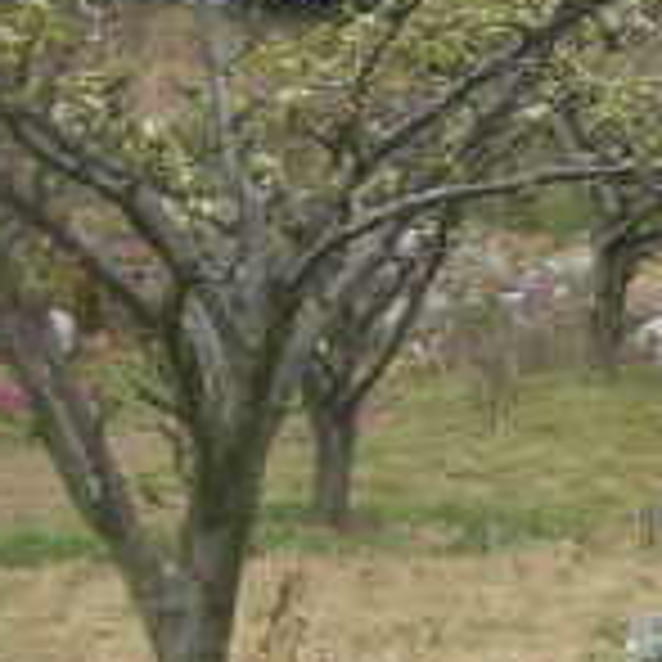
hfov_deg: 9.0
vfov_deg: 9.6
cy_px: 347
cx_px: 1347
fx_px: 3959
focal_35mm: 183
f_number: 4.8
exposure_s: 1/110
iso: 64
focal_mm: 7.8
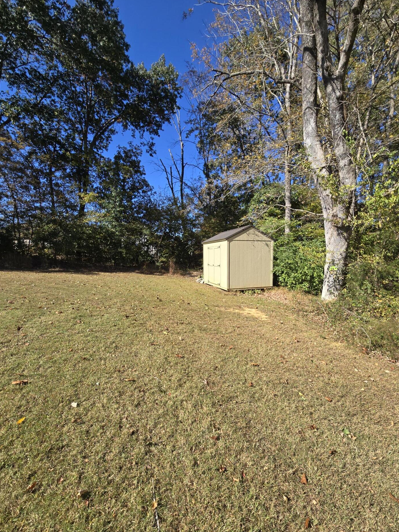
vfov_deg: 102.0
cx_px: 212
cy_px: 278
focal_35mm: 14
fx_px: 215
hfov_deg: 85.6
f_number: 2.2
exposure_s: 1/1461
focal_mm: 2.2
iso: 50
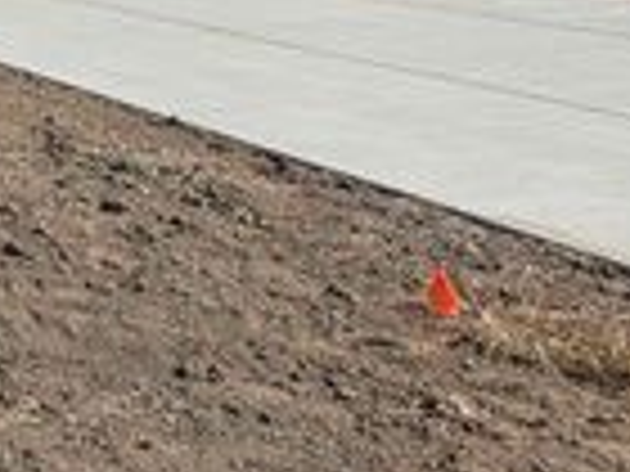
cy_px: -160
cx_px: -410
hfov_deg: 23.8
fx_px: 1001
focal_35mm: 55
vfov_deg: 23.2
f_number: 6.3
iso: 250
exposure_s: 1/200
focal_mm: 16
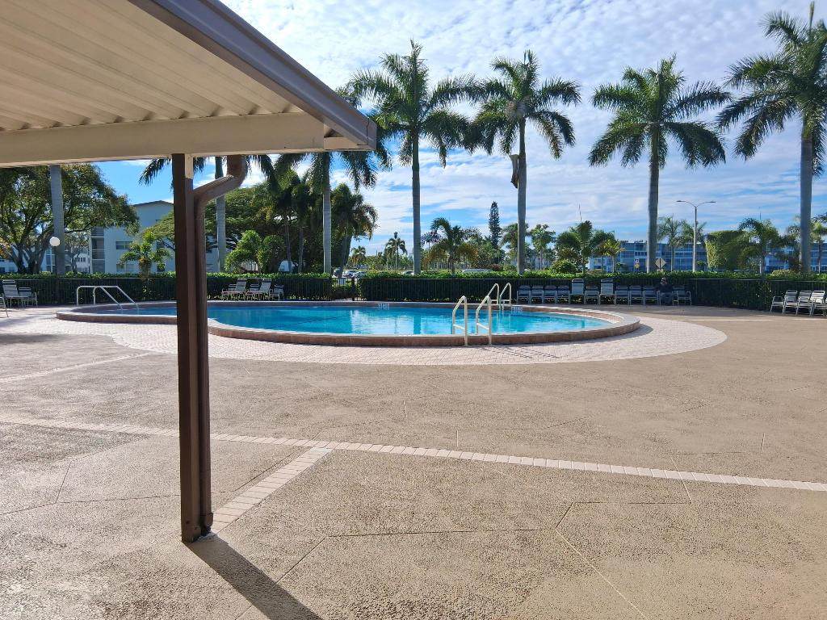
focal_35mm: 26
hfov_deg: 67.3
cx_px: 414
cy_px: 310
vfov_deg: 53.1
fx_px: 621
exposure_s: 1/1198
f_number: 1.8
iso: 25
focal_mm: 3.98
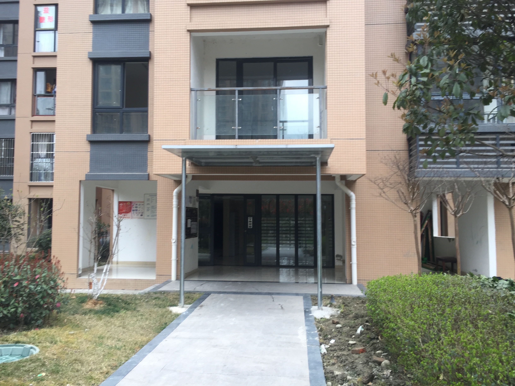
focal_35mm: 29
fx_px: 431
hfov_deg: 61.7
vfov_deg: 48.2
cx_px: 258
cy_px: 193
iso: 32
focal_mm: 4.15
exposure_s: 1/101
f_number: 2.2
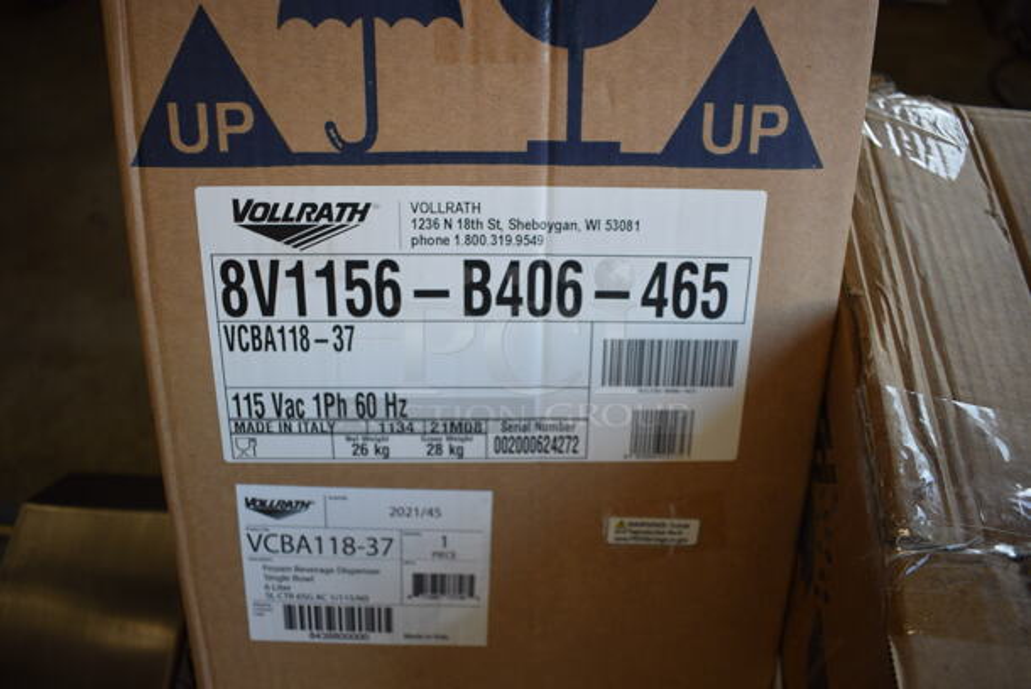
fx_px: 860
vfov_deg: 43.7
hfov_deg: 61.9
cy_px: 344
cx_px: 516
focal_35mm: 30
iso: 400
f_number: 4.5
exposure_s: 1/250
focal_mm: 20
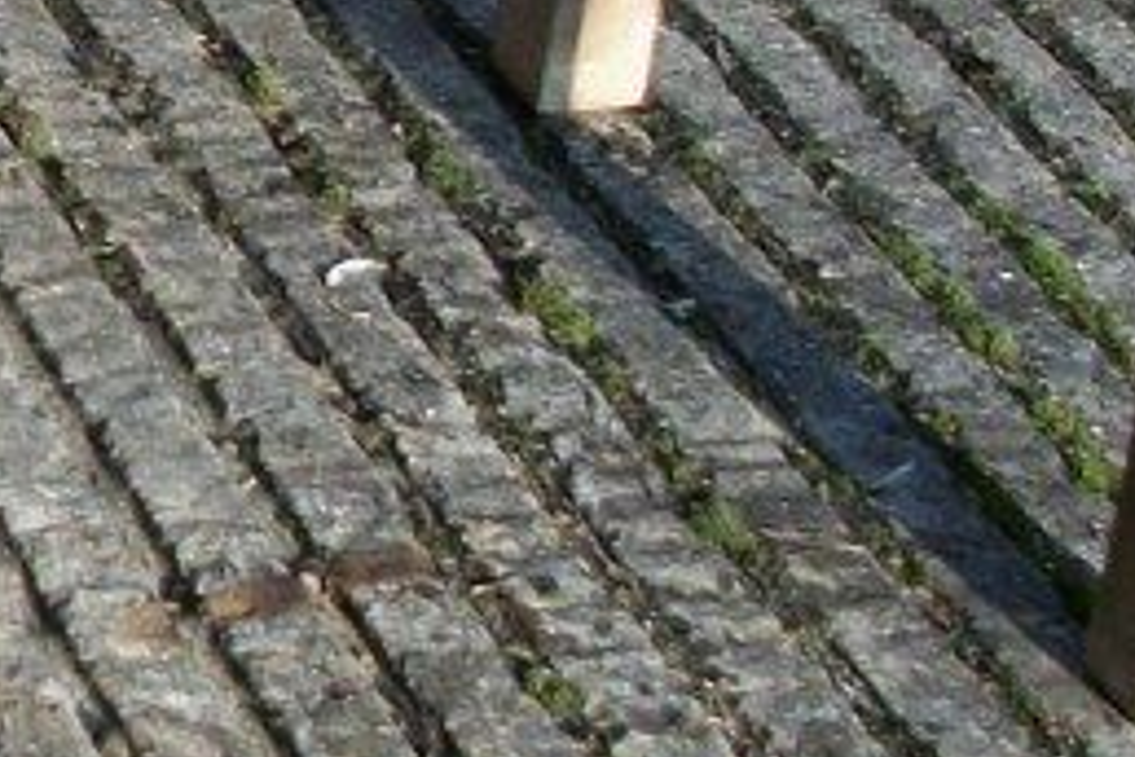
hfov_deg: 11.9
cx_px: -603
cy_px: 185
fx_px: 5202
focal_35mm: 165
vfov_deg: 8.3
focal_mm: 5.7
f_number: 2.9
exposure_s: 1/320
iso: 80
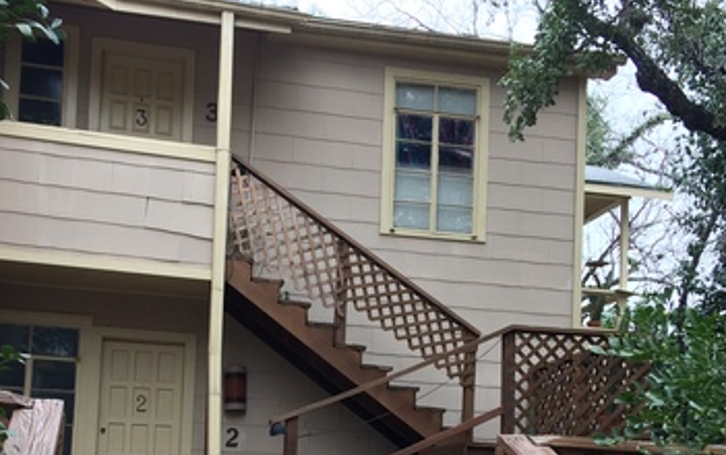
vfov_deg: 22.6
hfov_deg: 36.2
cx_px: 329
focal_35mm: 56
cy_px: 420
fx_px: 1109
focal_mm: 4.15
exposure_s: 1/120
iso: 40
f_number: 2.2
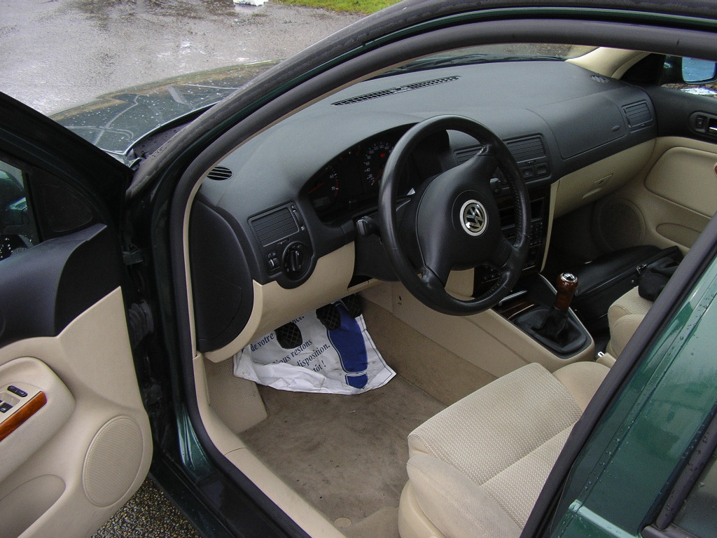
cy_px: 269
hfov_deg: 49.0
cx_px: 358
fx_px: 787
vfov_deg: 37.7
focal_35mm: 38
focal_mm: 5.8
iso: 50
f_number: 2.9
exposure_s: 1/60
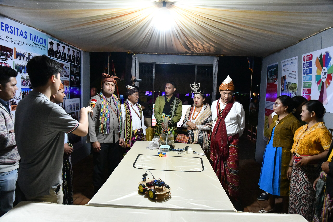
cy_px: 111
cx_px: 166
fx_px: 222
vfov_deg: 53.1
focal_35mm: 24
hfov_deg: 73.7
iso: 16000
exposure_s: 1/200
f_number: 8
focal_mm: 24
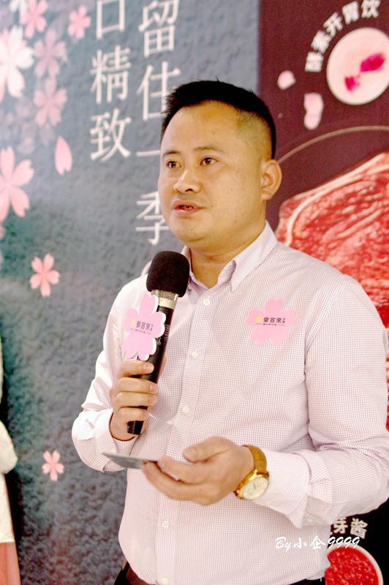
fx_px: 747
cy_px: 292
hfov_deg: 29.2
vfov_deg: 42.8
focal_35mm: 46
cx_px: 194
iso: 3200
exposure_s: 1/160
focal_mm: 31
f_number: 2.2
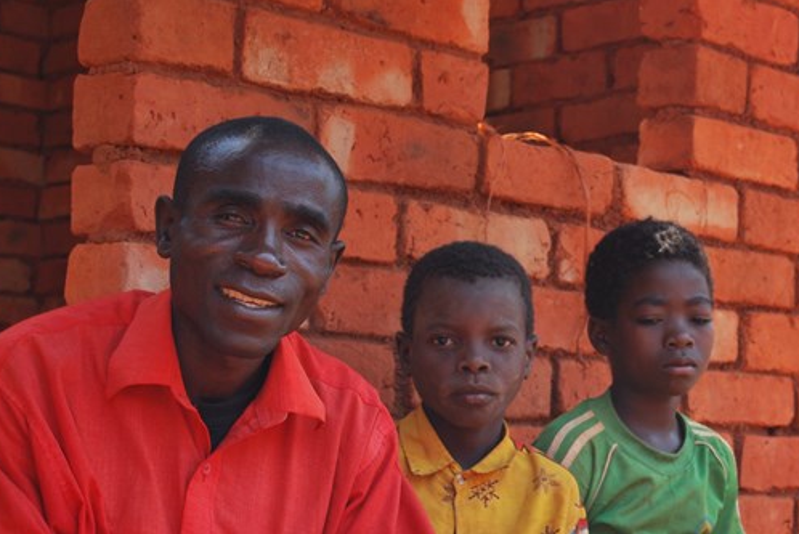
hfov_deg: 24.5
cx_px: 669
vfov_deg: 16.8
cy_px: 375
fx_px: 1799
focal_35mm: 81
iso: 160
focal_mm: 30
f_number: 5.6
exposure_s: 1/125
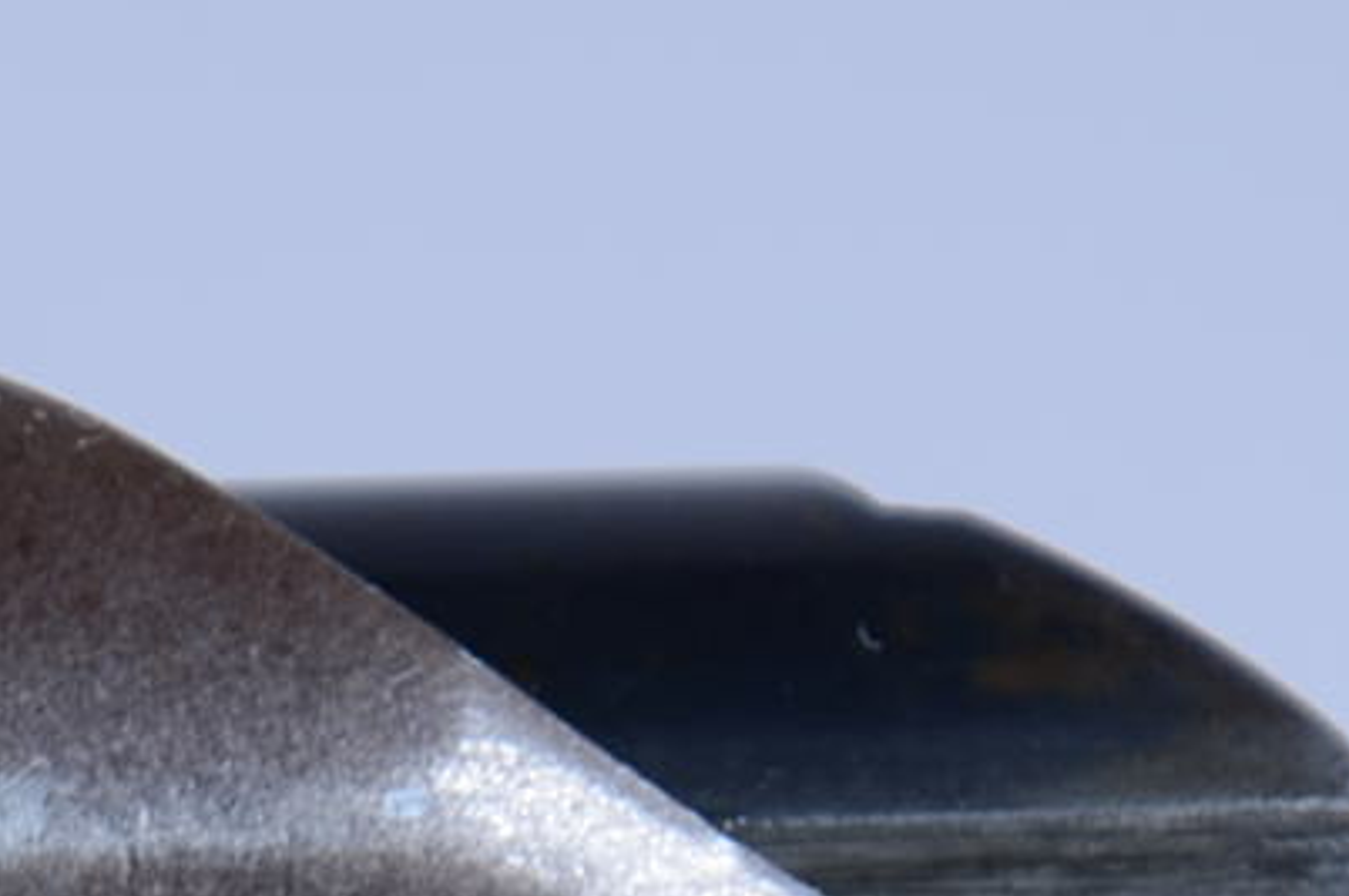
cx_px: -1403
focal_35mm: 900
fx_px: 33684
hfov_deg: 2.3
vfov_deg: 1.5
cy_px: 2534
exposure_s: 1/100
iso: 100
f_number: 9
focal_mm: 98
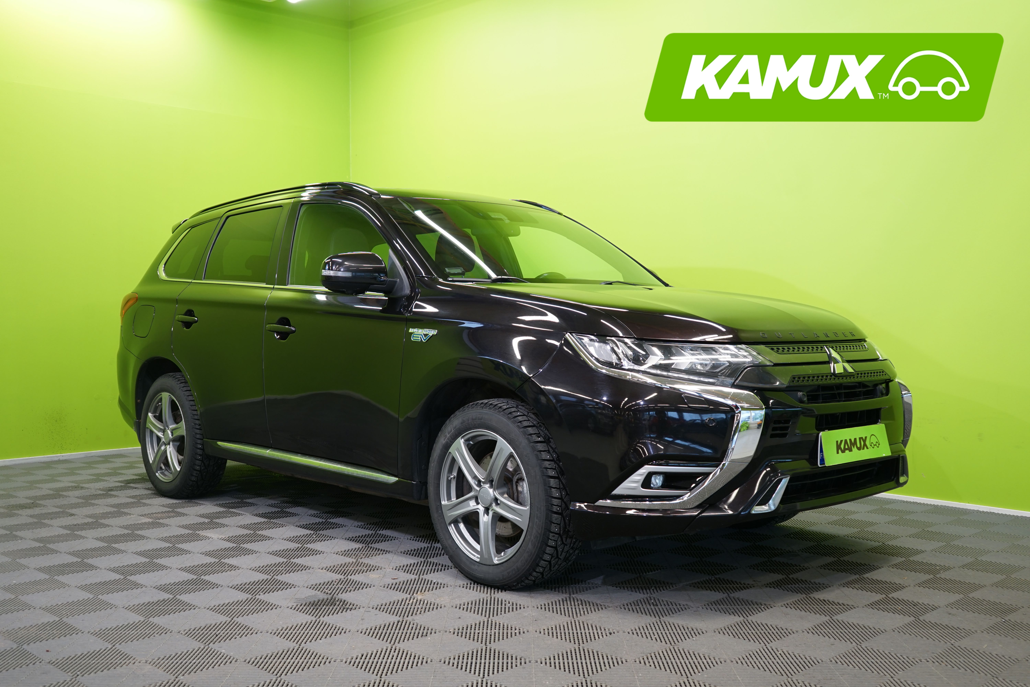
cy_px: 344
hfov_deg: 54.4
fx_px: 1001
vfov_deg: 37.9
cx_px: 515
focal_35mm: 35
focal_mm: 35
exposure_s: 1/20
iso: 400
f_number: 5
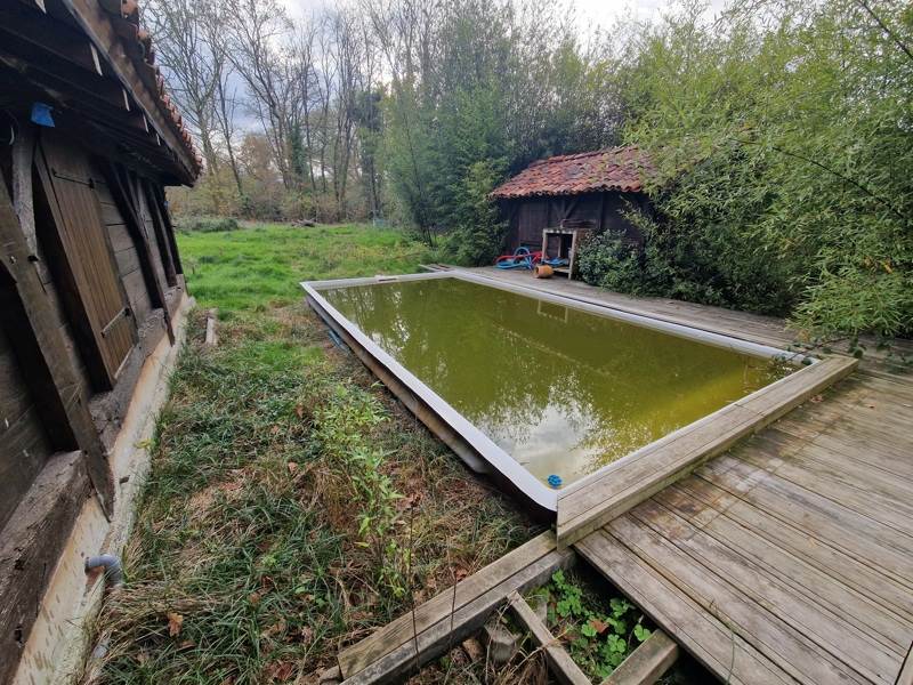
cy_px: 342
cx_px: 456
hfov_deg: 106.2
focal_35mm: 13
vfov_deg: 89.9
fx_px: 343
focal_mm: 2.2
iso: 50
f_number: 2.2
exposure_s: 1/417
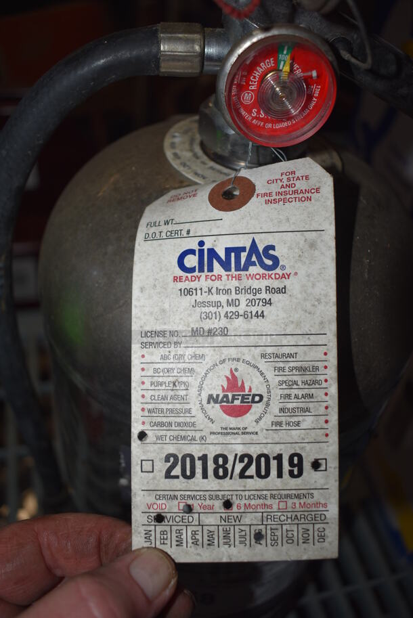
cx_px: 206
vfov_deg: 57.2
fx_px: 567
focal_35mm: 33
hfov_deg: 40.0
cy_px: 309
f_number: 3.8
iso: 100
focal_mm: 22
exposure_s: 1/125
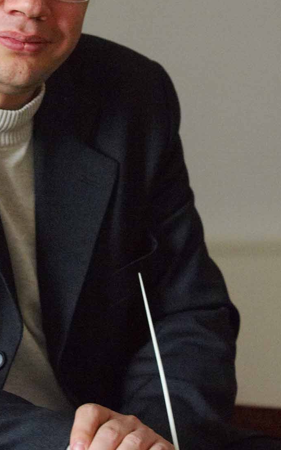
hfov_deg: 5.4
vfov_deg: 8.6
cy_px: 181
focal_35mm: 244
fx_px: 2991
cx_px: 25
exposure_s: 1/13
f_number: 3.2
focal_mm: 82
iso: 800
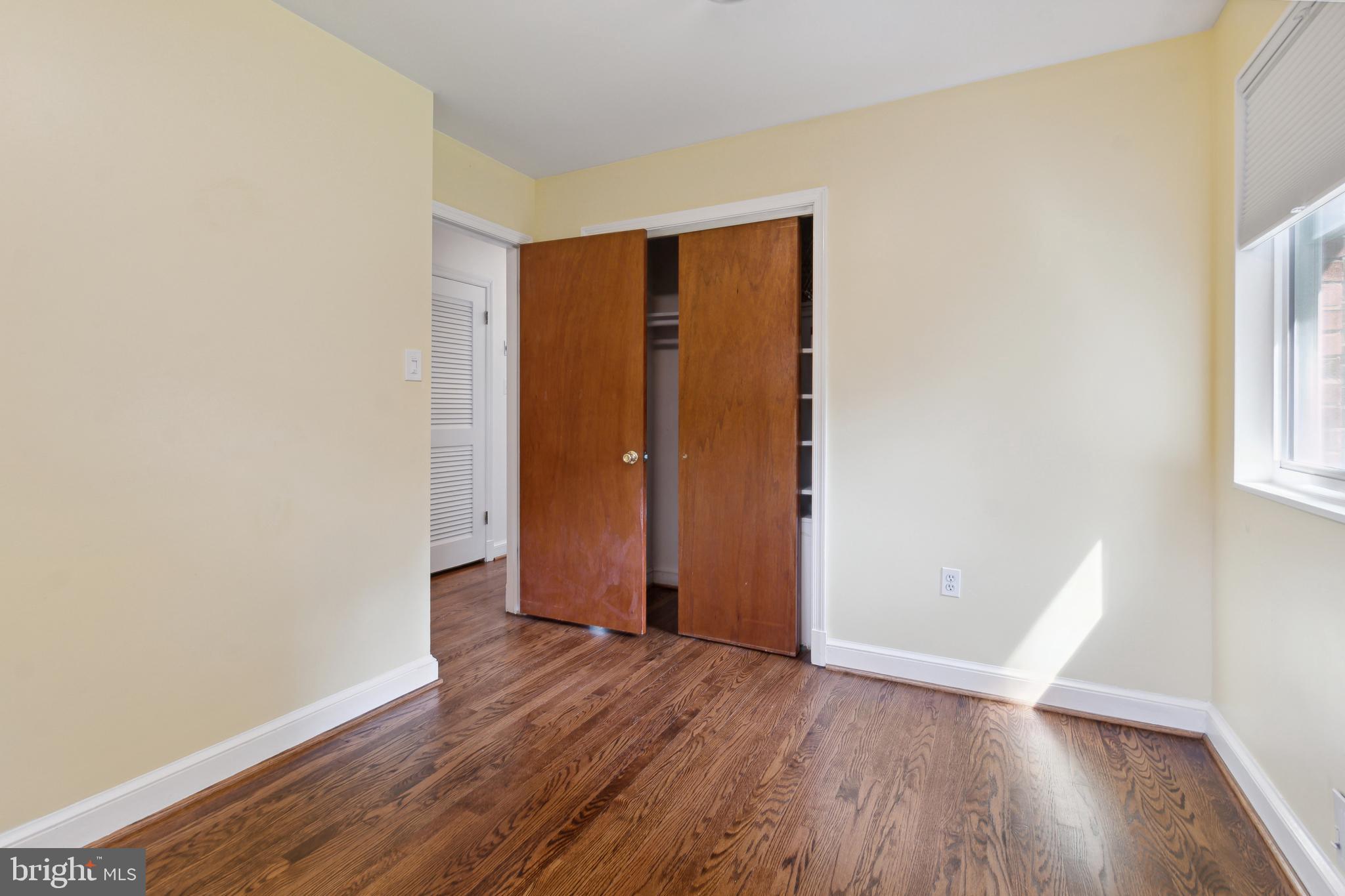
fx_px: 560
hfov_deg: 100.4
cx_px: 672
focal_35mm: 15
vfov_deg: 77.3
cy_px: 448
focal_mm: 10
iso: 200
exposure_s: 1/2.5
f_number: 9
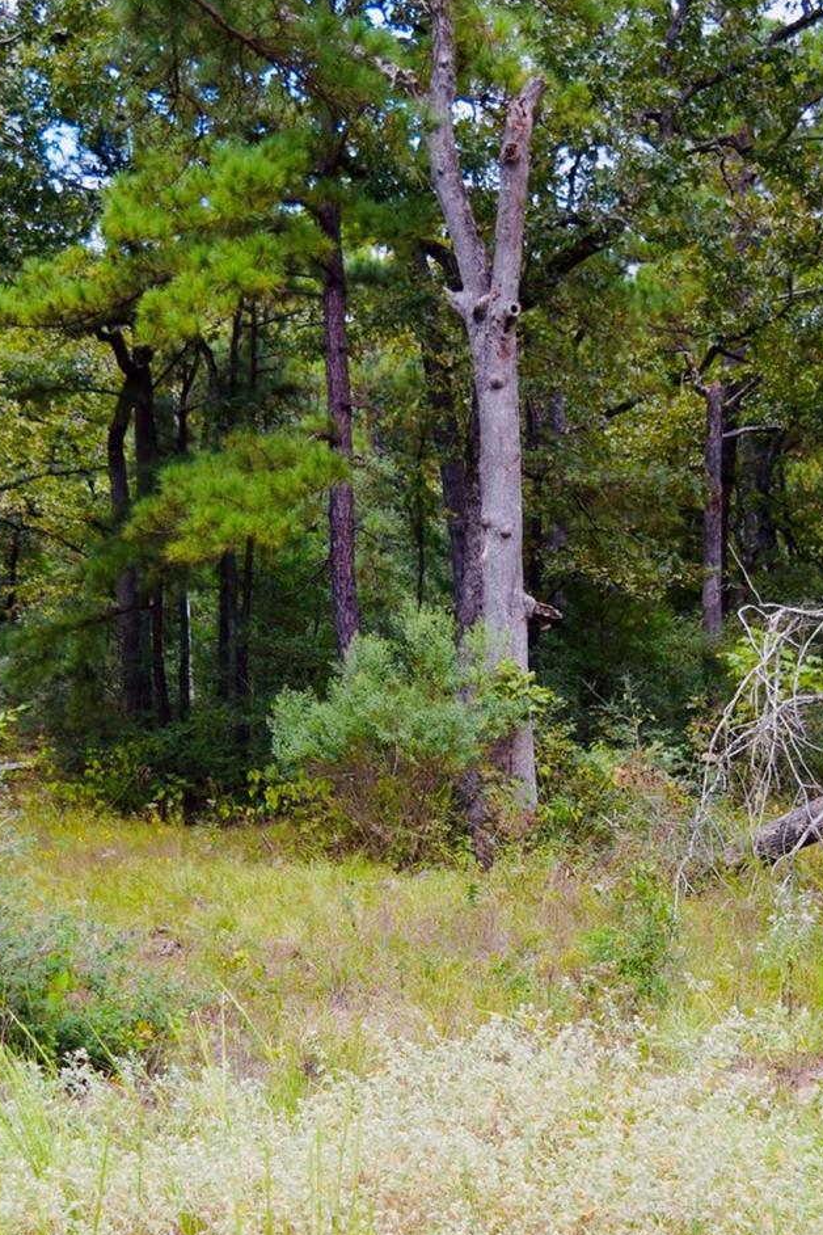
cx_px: 442
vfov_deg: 26.8
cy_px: 857
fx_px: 2575
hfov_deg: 18.2
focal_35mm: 75
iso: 200
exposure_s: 1/250
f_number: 3.8
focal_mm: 23
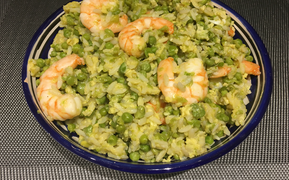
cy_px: 84
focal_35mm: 31
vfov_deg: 40.6
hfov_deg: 61.2
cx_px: 144
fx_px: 244
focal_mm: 4.15
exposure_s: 1/33
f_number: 2.2
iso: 80
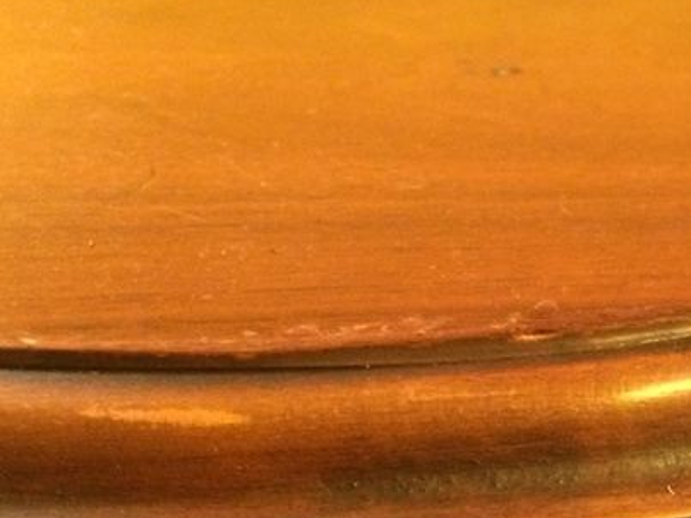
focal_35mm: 67
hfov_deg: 26.8
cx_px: 744
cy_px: 563
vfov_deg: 20.9
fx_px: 1337
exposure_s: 1/15
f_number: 2.2
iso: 500
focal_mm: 4.12
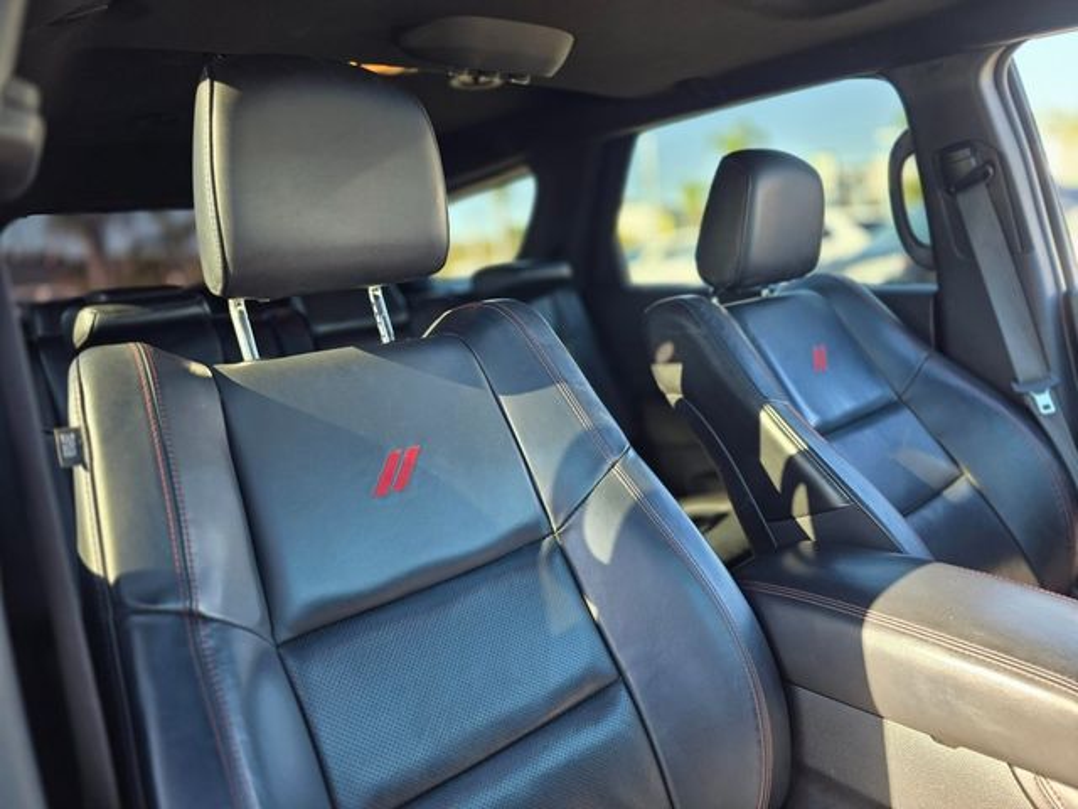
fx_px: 716
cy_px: 404
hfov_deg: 73.9
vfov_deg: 58.9
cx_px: 539
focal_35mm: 23
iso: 80
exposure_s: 1/180
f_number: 1.7
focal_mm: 6.3
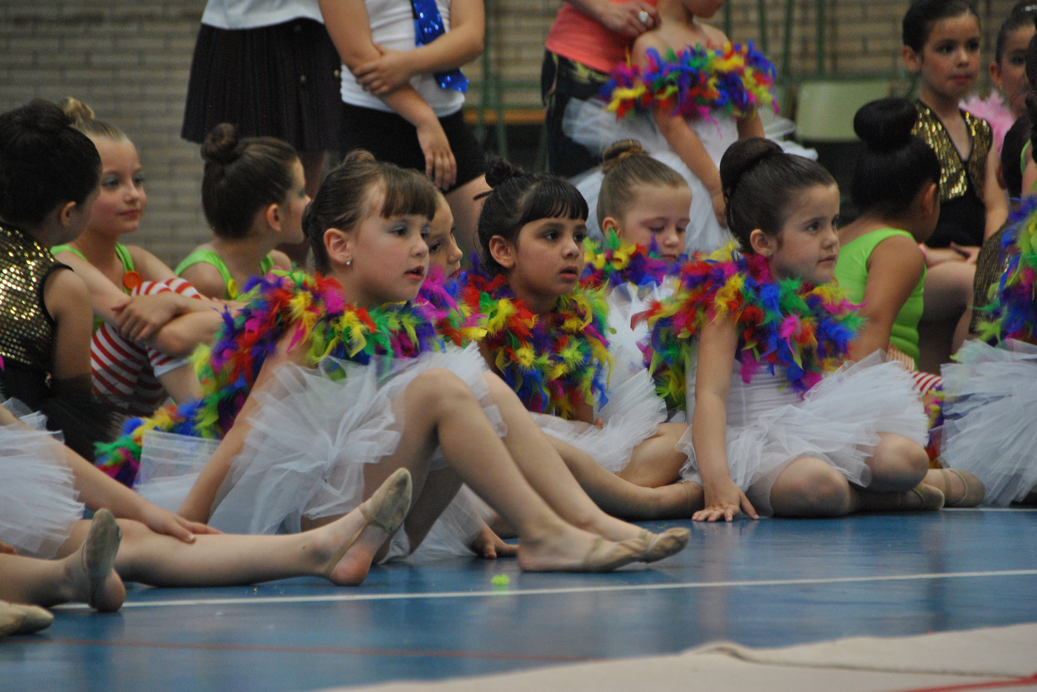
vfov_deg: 5.4
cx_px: 517
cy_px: 346
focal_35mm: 256
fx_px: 7374
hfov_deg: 8.0
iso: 800
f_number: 6
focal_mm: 170
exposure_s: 1/80
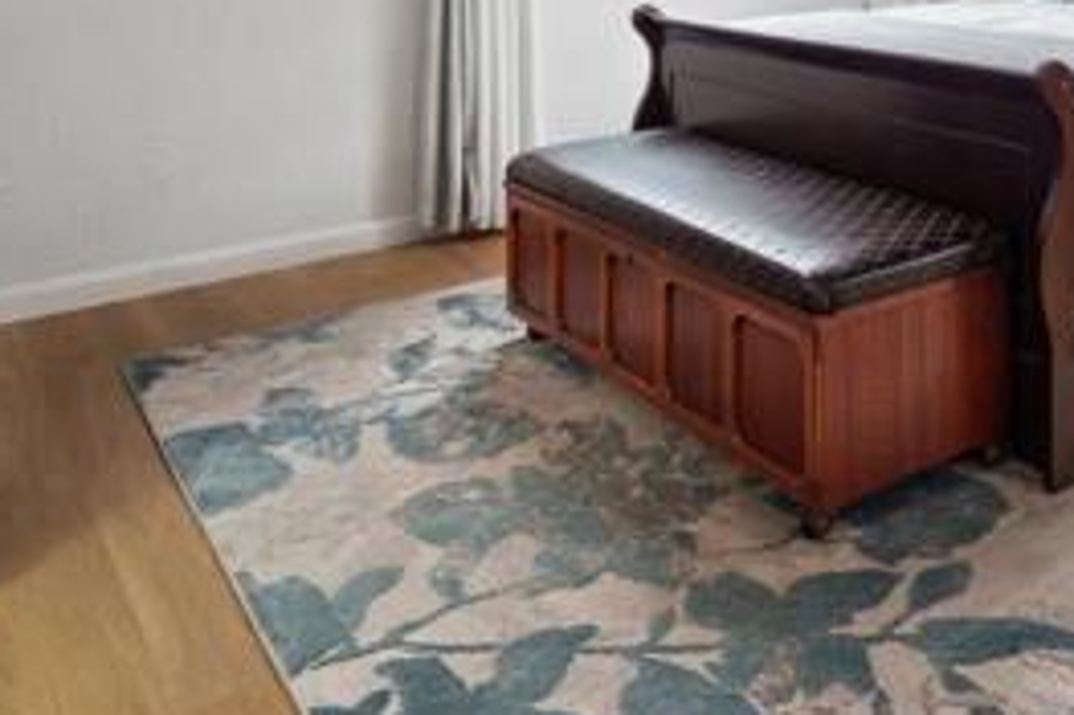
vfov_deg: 29.7
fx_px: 1163
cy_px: -125
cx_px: 992
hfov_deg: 44.5
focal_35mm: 39
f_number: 8
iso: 400
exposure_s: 1/4
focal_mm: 16
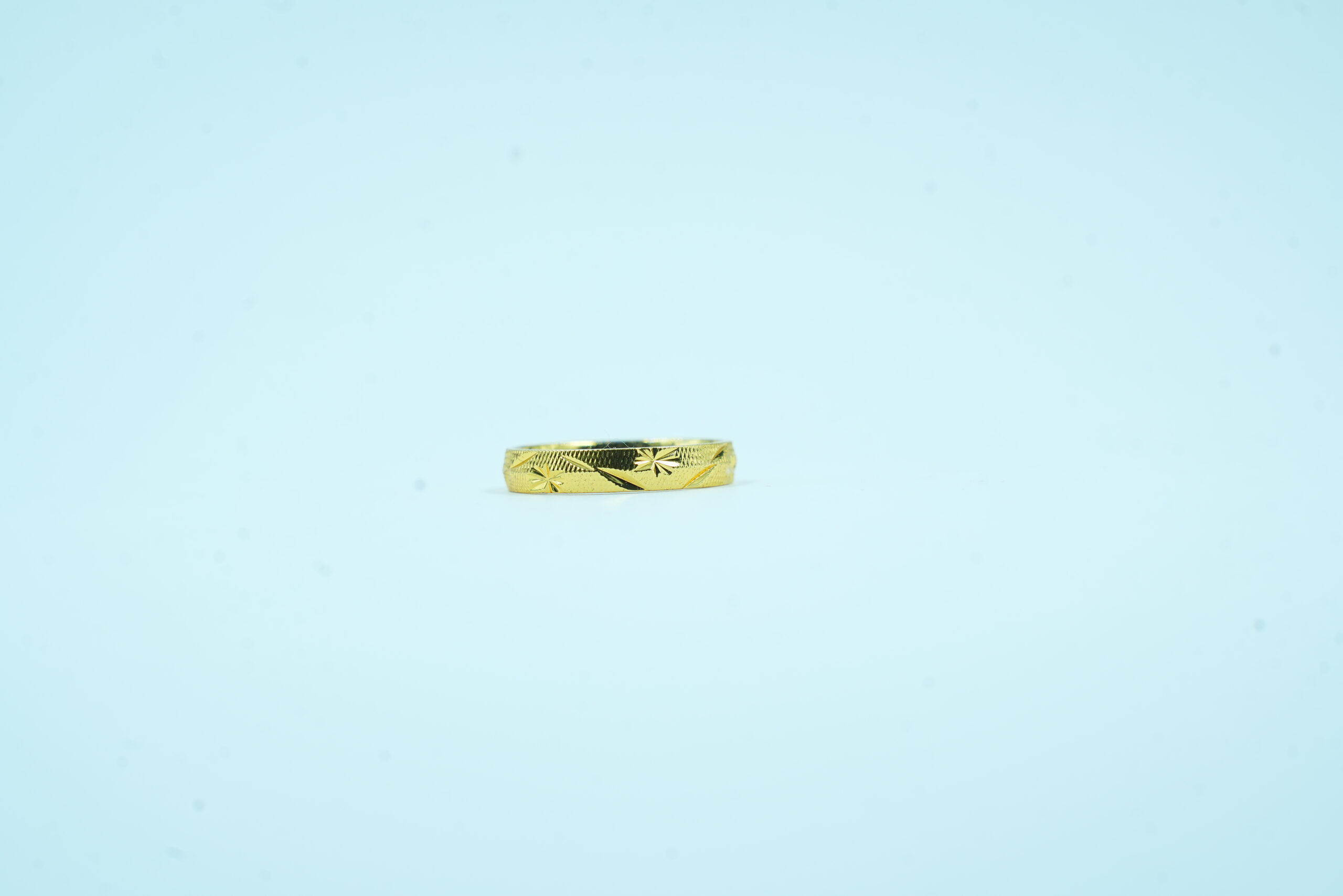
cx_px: 672
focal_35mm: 105
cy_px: 448
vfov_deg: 13.0
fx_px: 3917
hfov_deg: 19.5
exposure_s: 1/125
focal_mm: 105
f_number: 9
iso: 400
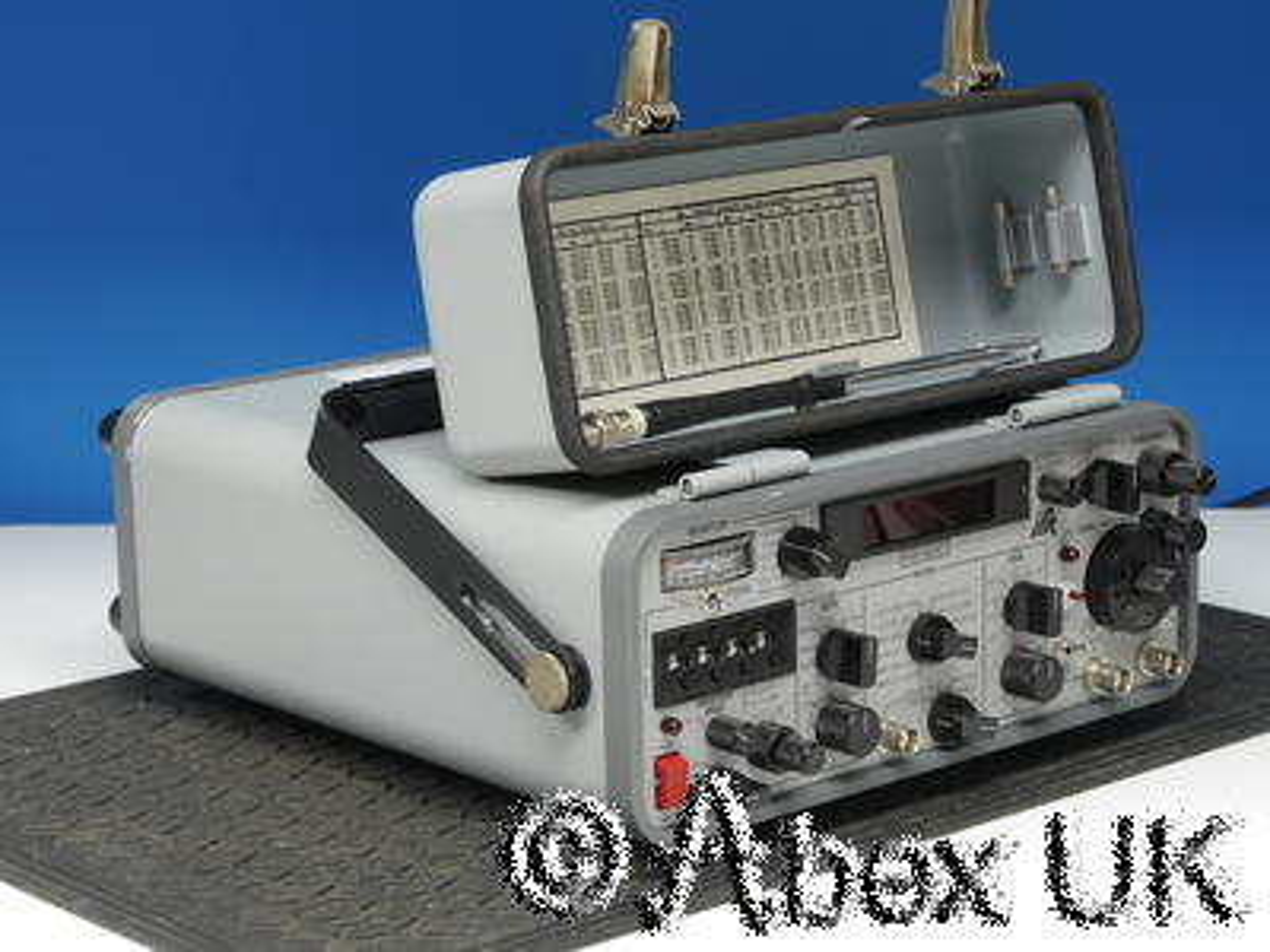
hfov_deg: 21.3
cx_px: 635
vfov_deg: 16.1
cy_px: 476
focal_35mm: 92
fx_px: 3375
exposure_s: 1/8
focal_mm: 46
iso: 400
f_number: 9
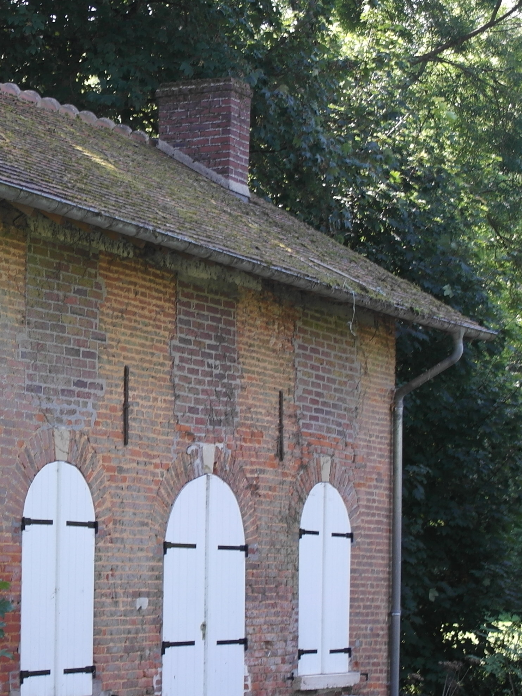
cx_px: -23
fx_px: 1930
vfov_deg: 20.4
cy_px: 303
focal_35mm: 96
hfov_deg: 15.1
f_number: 3.5
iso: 100
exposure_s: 1/80
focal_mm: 24
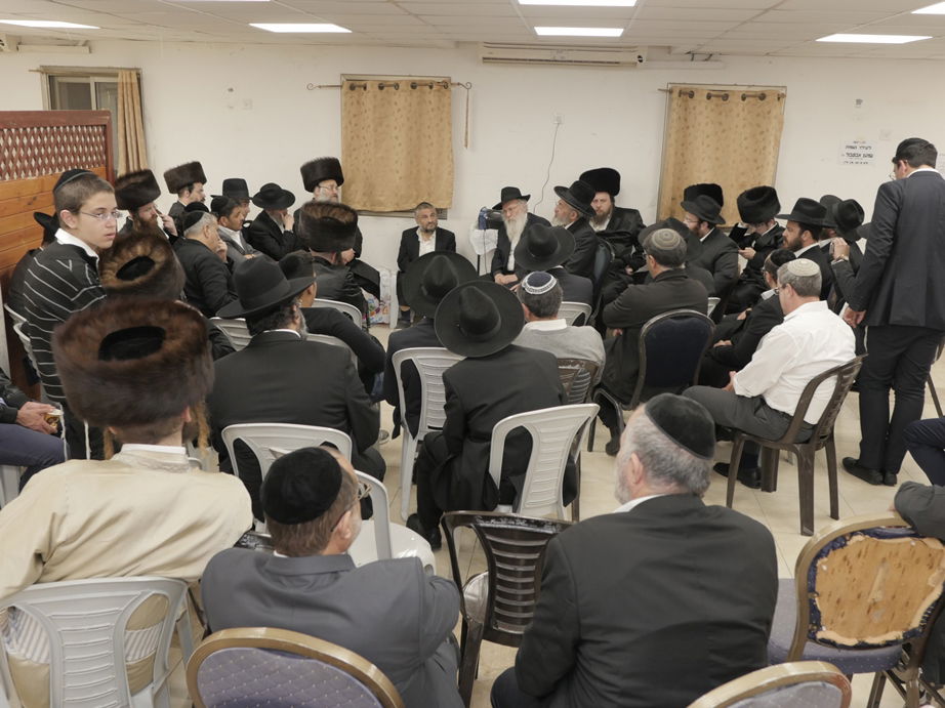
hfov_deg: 56.8
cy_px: 354
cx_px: 472
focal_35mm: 32
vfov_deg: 44.1
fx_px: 873
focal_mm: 16
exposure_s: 1/125
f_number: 3.2
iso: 800
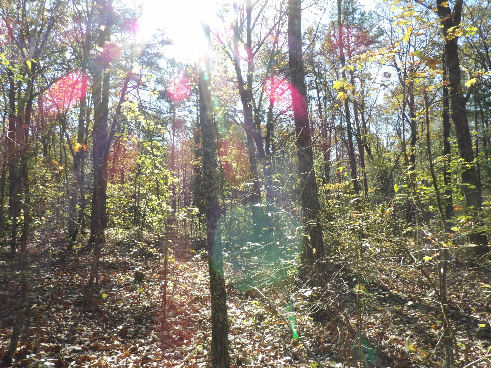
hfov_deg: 71.6
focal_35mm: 24
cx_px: 246
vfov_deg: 56.8
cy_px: 184
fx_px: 340
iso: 112
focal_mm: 4.3
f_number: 7.4
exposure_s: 1/60
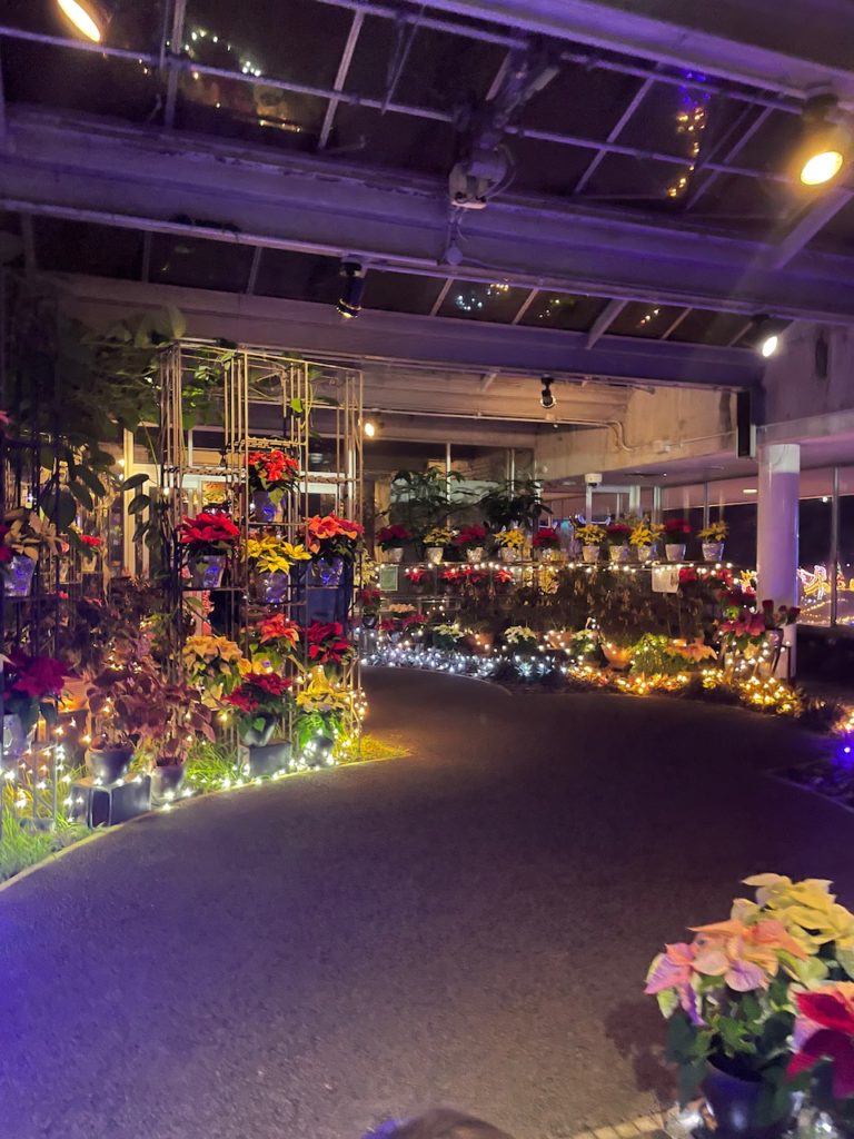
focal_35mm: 26
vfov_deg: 67.3
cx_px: 427
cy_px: 570
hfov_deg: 53.1
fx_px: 855
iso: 800
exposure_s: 1/30
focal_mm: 4.2
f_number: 1.6
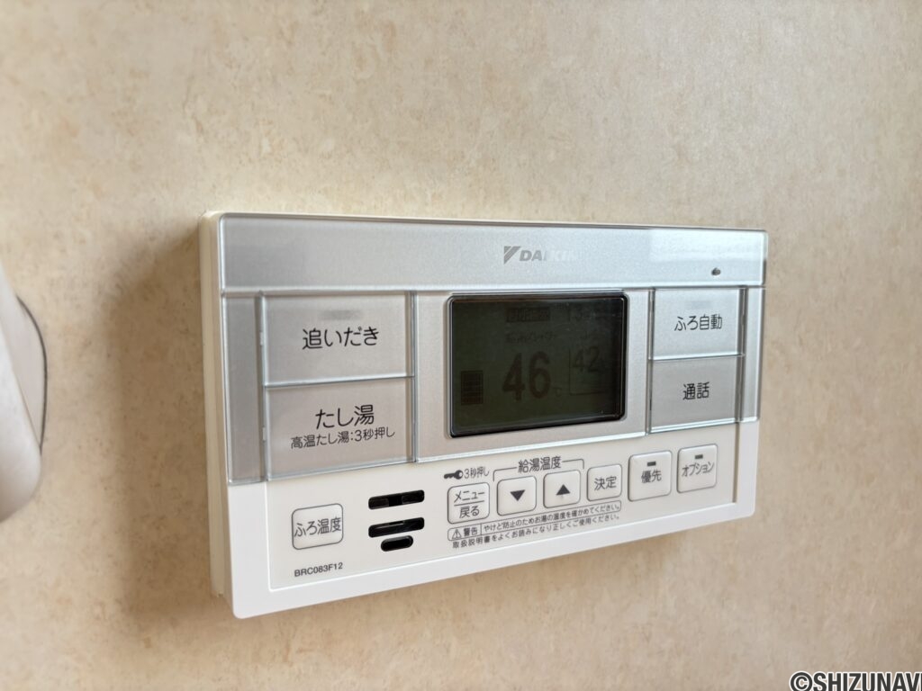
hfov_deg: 67.3
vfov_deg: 53.1
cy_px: 346
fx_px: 693
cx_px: 461
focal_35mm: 26
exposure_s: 1/60
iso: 80
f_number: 1.6
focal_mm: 5.96
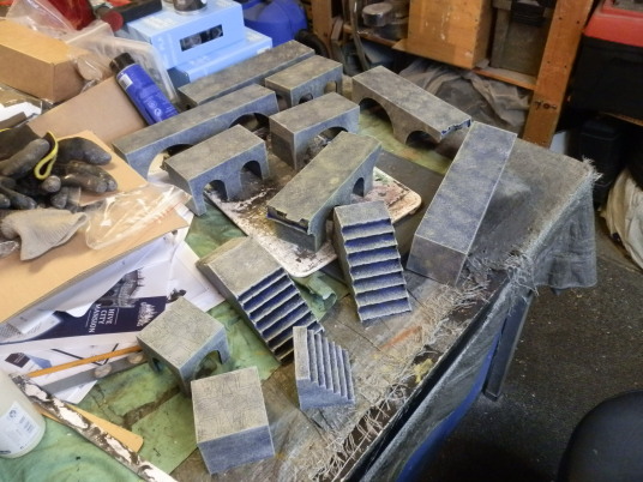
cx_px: 322
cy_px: 241
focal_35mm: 28
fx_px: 520
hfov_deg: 63.4
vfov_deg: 49.7
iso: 400
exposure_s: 1/25
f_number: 3.1
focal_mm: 5
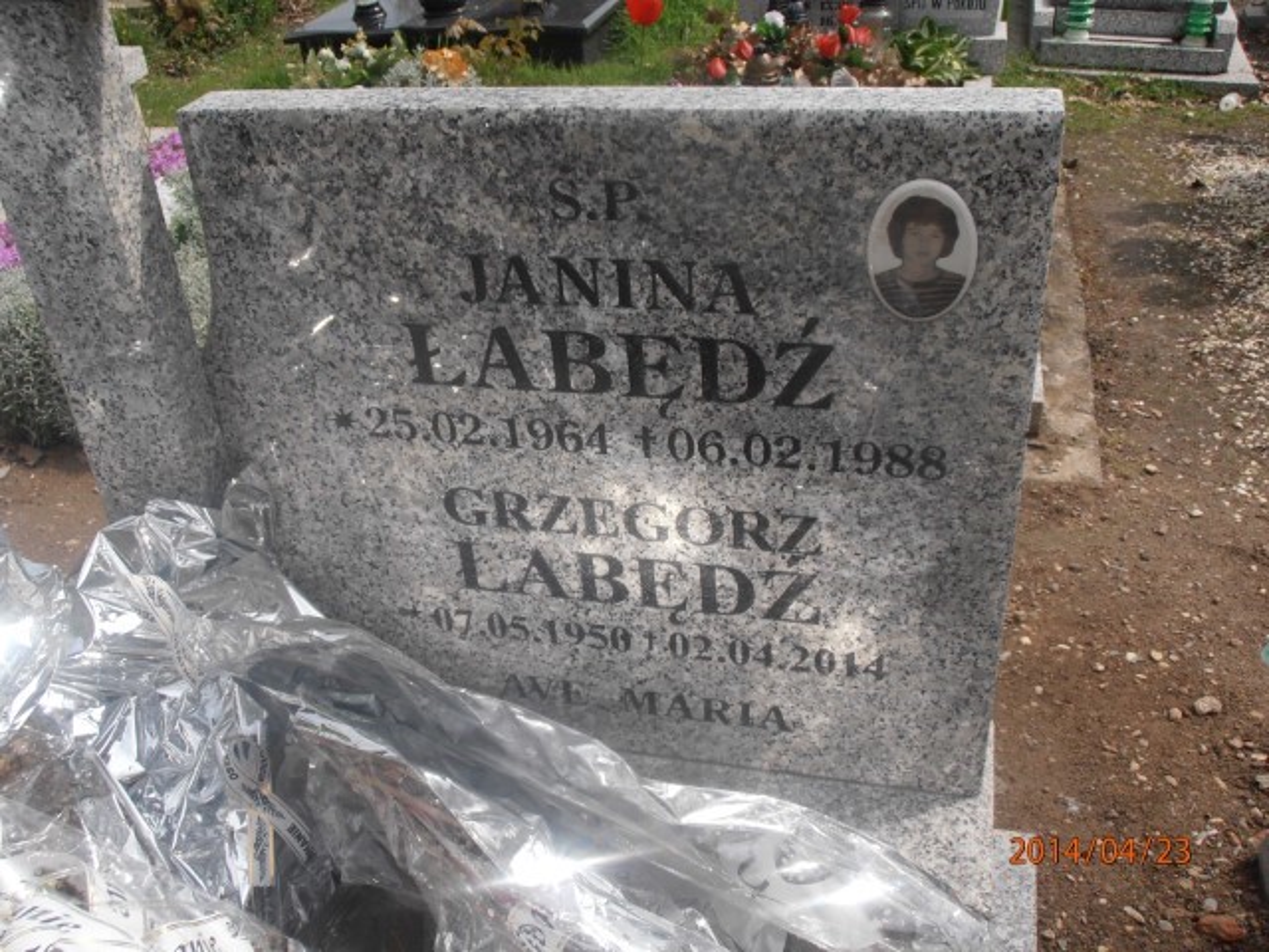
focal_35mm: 37
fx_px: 1356
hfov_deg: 50.1
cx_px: 634
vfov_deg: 38.7
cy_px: 476
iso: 80
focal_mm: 6.61
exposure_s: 1/1250
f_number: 3.9
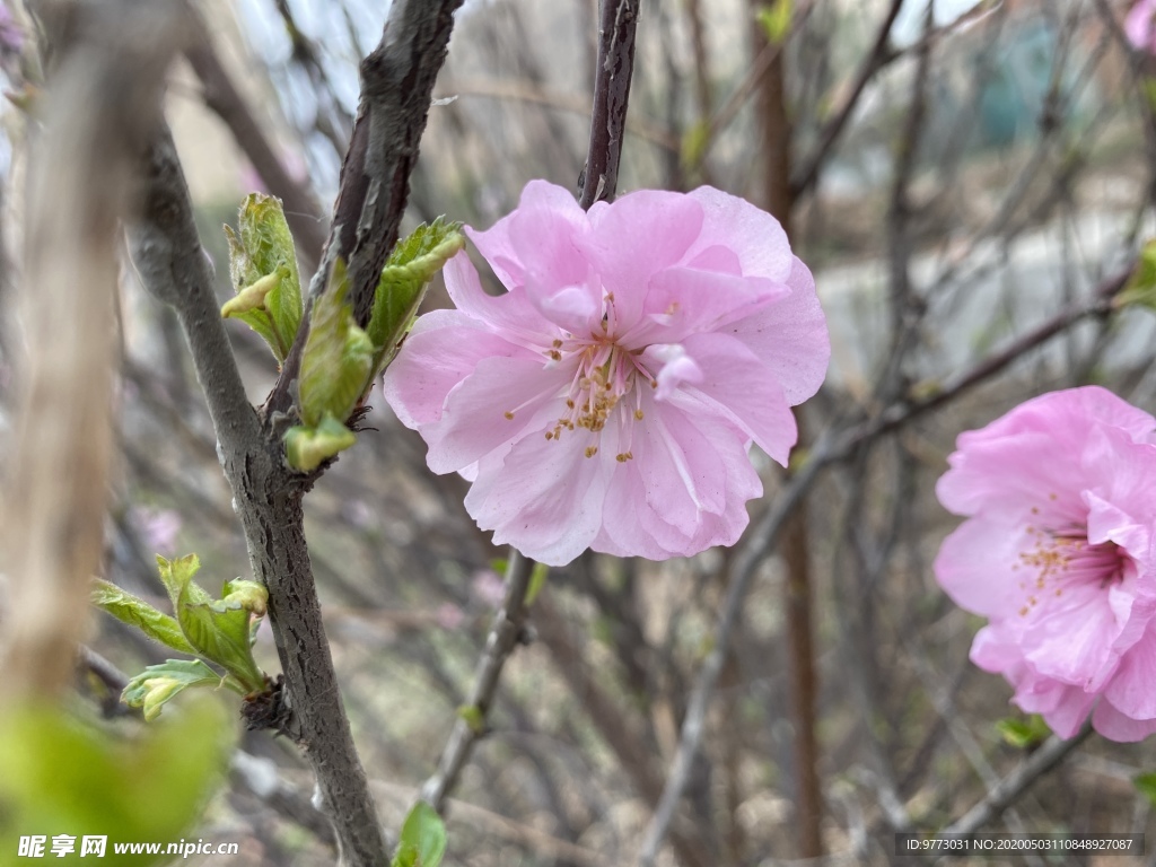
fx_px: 868
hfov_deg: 67.3
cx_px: 578
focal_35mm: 26
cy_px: 434
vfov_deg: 53.1
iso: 32
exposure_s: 1/185
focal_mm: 4.25
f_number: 1.8
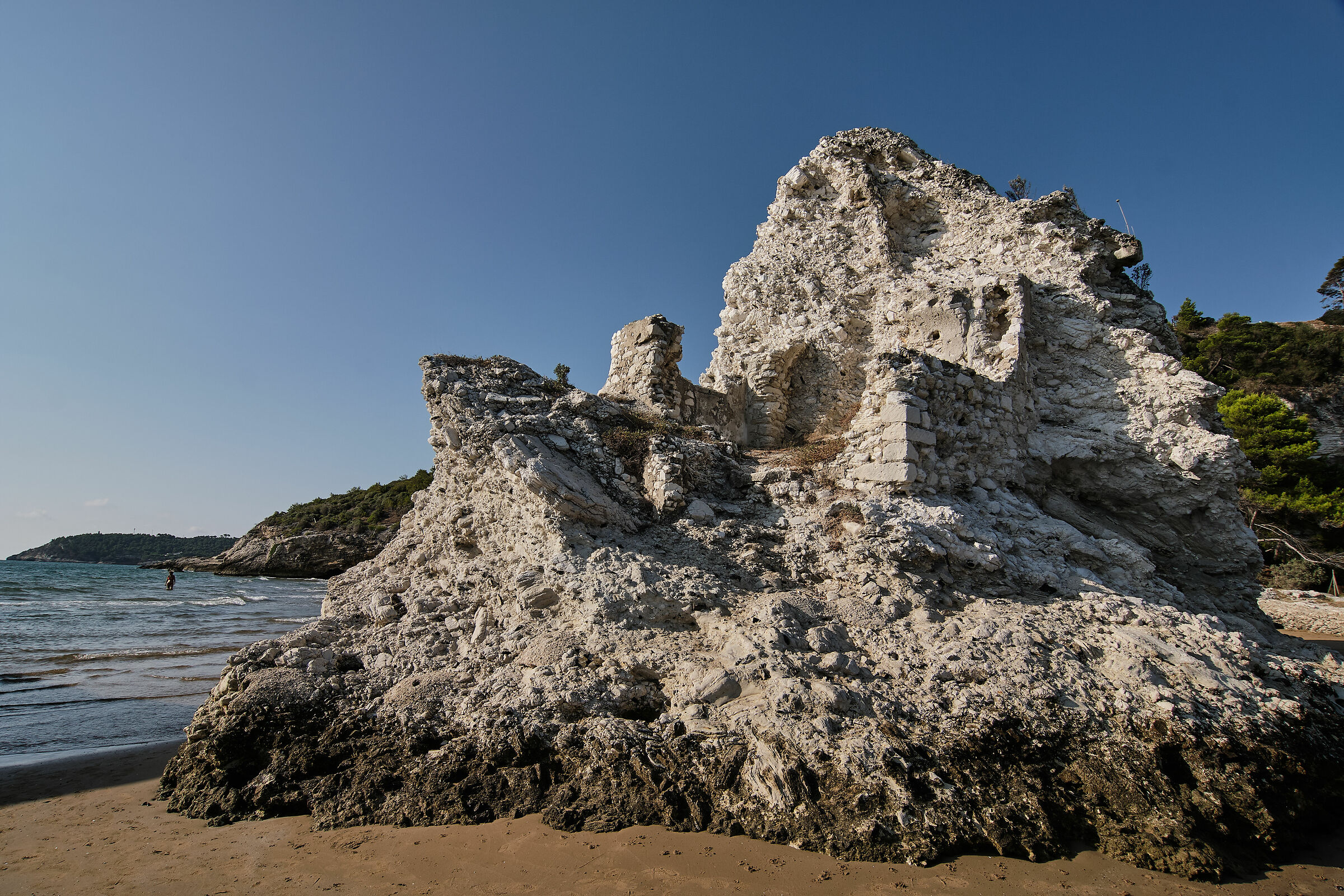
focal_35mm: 17
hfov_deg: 93.3
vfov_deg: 70.4
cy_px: 448
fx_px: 635
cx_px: 672
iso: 200
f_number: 8
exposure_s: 1/320
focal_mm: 11
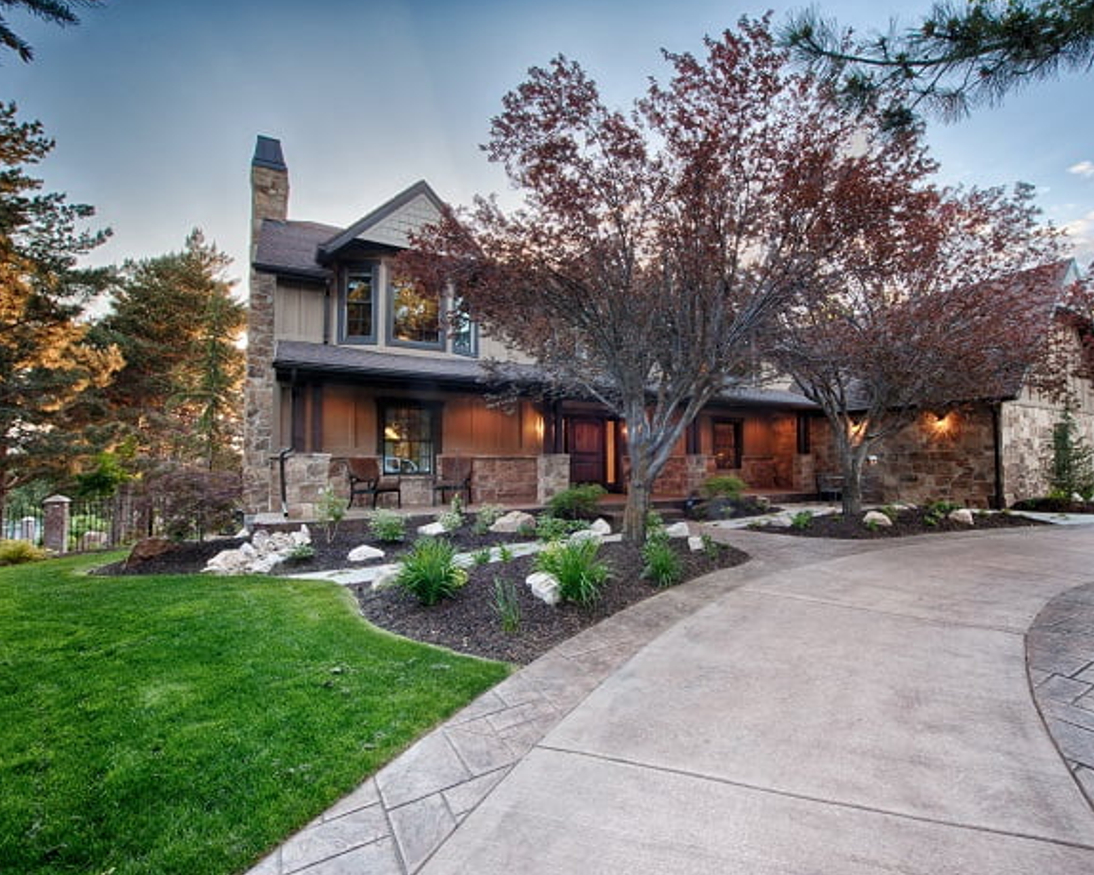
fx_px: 518
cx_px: 635
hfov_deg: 92.3
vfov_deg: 80.4
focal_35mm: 16
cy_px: 434
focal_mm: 14
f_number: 10
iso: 320
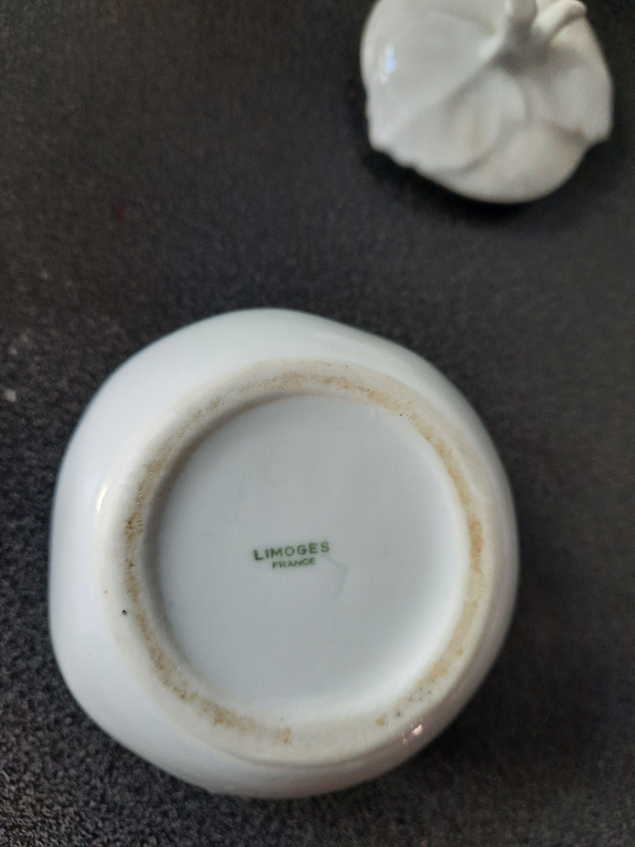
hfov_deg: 54.9
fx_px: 611
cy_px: 424
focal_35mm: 25
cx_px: 318
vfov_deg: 69.4
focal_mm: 4.6
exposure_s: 1/50
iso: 250
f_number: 2
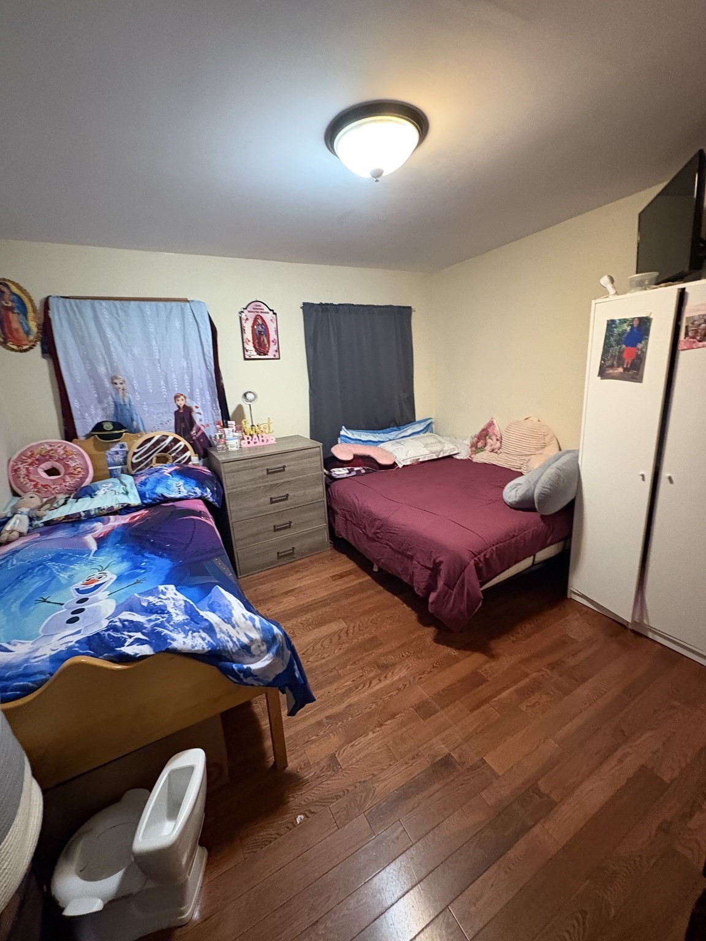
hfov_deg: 85.7
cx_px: 353
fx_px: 381
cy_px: 470
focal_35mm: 14
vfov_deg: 102.1
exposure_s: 1/30
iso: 1000
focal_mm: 2.22
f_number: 2.2
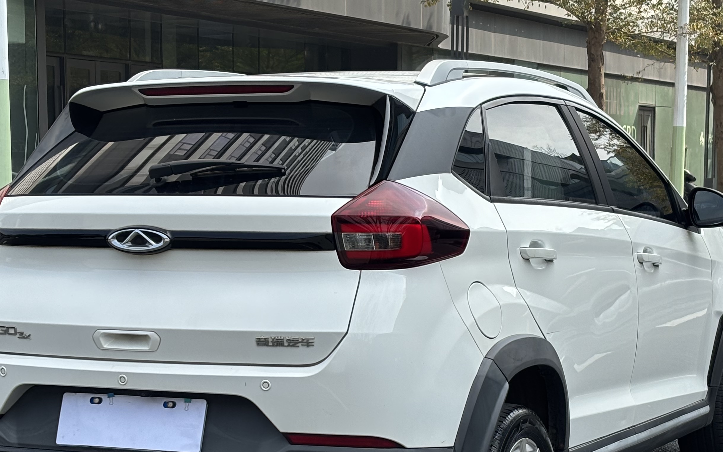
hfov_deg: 22.8
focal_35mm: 91
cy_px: 344
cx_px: 356
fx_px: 1793
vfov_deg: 14.3
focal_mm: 5.96
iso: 40
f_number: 1.6
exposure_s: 1/1667
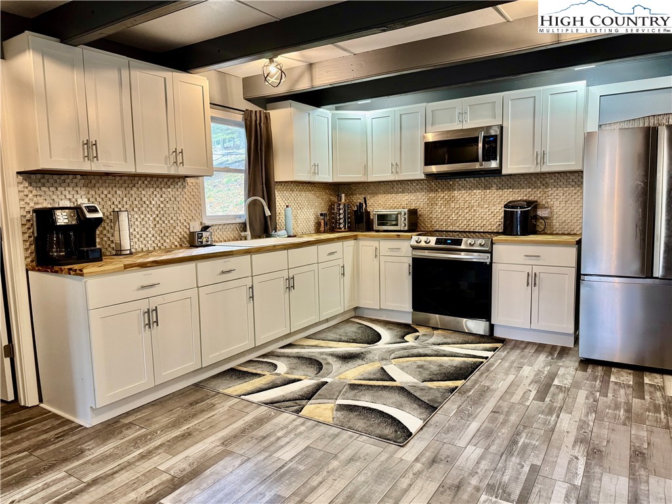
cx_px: 336
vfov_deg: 56.8
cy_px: 252
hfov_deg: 71.6
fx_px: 466
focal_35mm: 24
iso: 320
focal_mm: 6.76
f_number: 1.78
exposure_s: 1/60
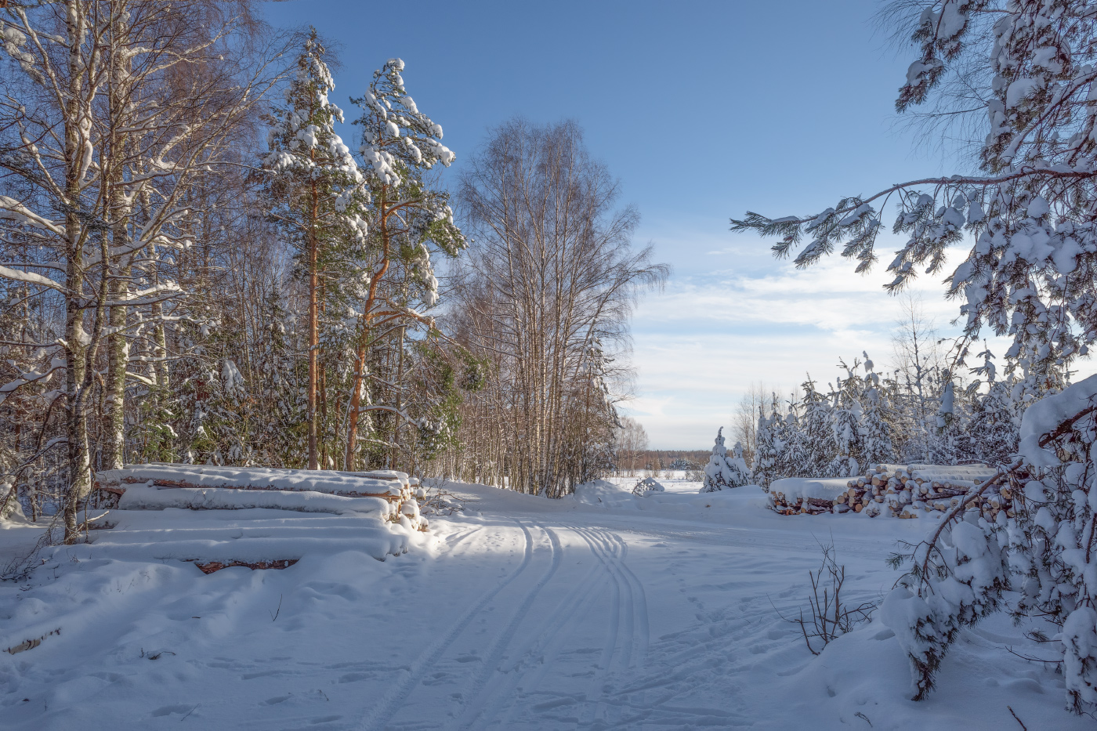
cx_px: 548
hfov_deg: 81.2
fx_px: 640
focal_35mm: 21
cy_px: 366
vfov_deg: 59.5
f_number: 8
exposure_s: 1/500
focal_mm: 13.8
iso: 250
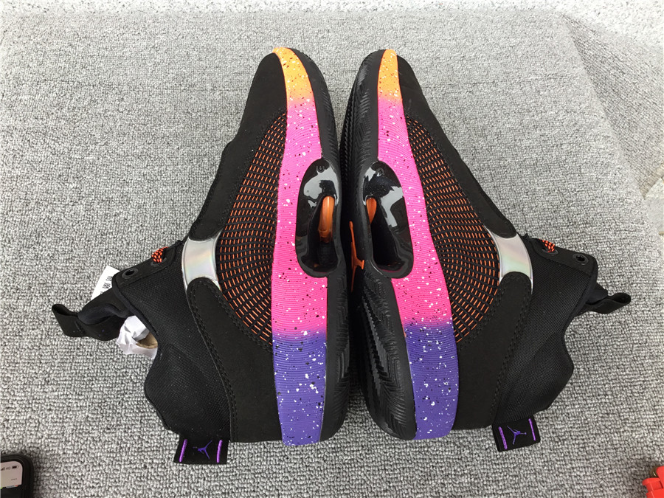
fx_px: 595
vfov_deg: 45.4
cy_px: 249
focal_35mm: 31
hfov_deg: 58.4
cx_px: 332
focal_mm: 3.3
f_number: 2.4
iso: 25
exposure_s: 1/50
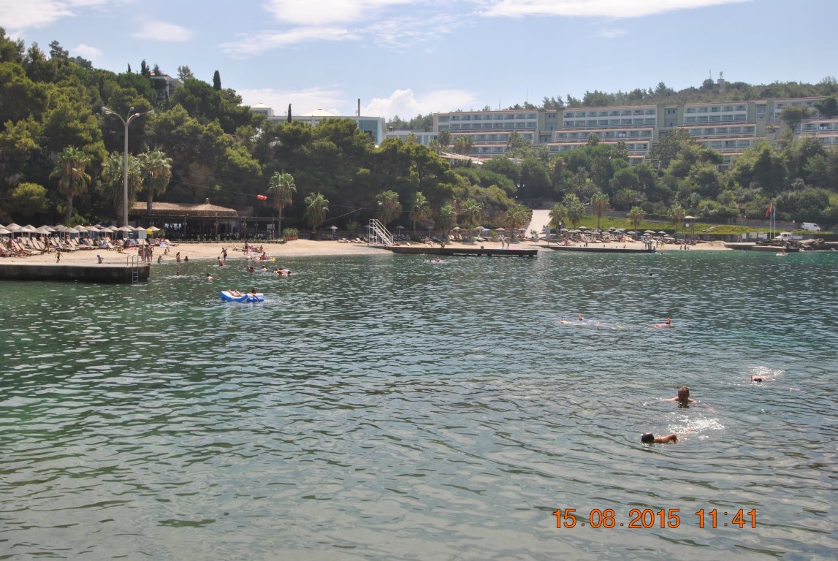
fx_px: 839
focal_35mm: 36
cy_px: 280
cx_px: 419
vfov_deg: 37.0
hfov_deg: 53.1
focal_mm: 24
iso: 100
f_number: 8
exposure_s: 1/250
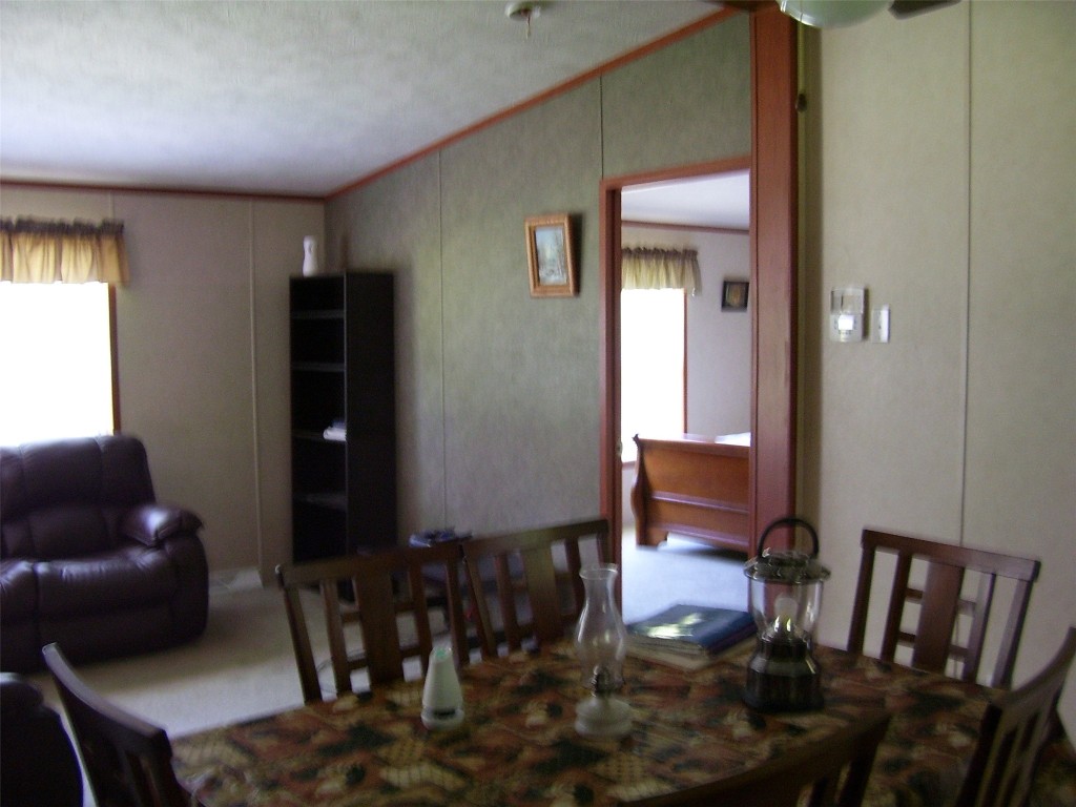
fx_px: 1057
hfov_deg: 54.0
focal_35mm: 34
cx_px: 538
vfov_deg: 41.8
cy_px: 404
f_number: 2.7
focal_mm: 5.6
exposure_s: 1/8
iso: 160
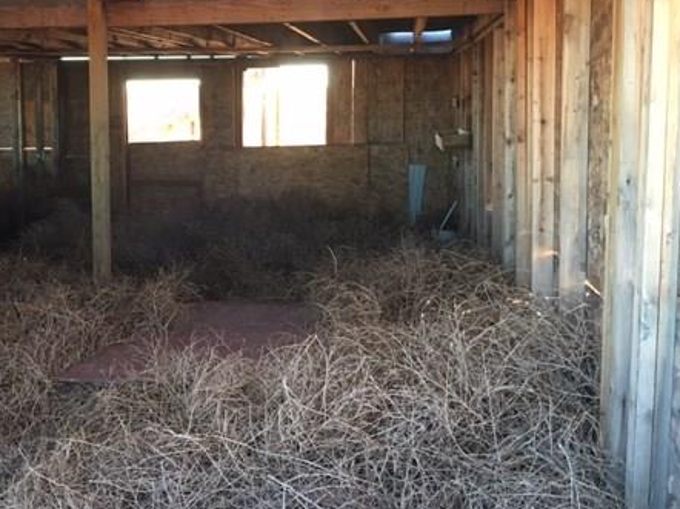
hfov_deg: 44.1
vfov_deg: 34.0
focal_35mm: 42
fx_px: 825
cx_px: 218
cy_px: 174
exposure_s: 1/15
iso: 64
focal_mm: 4.15
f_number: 2.2
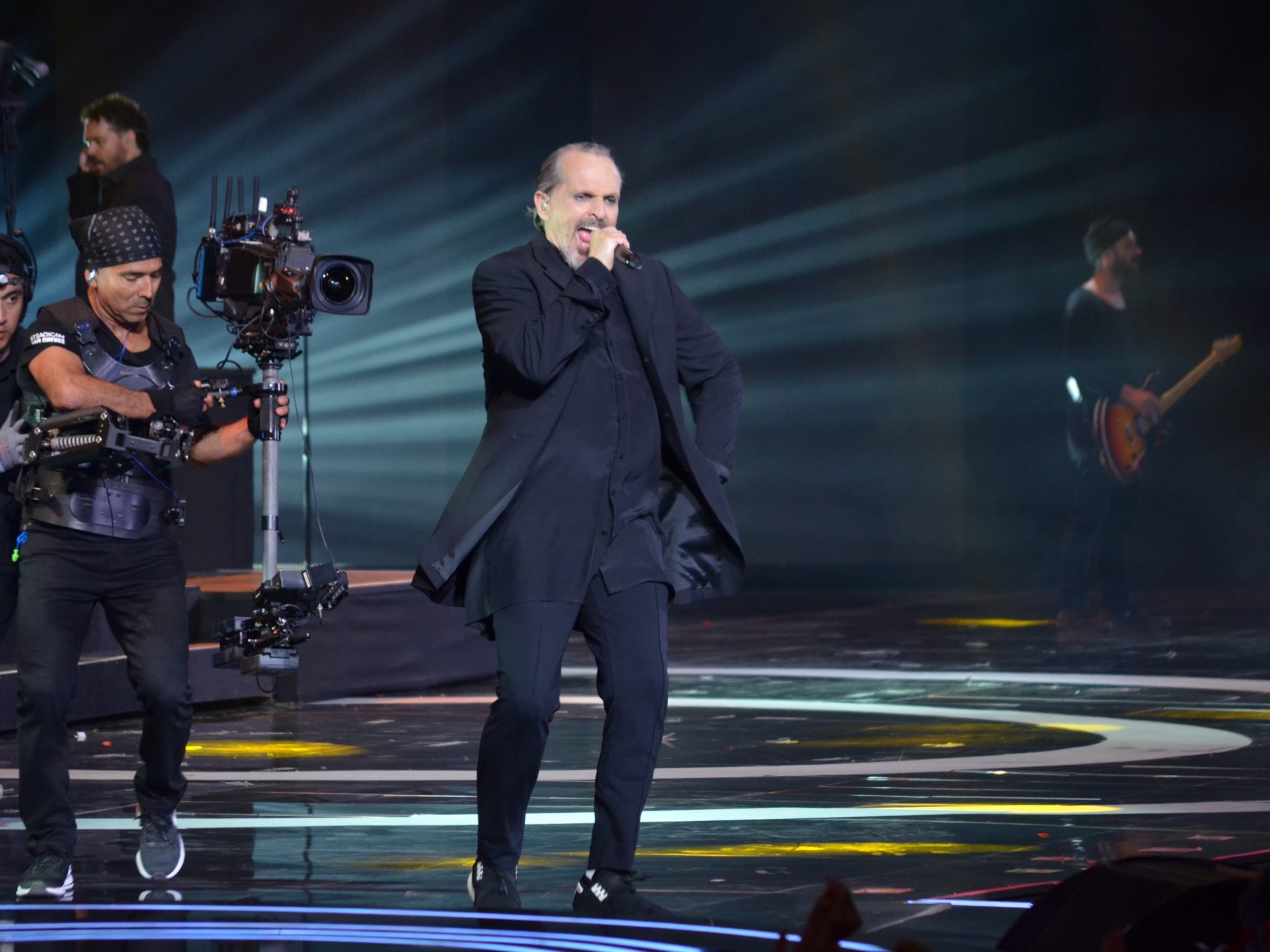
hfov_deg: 8.1
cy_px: 476
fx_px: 8987
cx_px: 593
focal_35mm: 245
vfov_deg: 6.1
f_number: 5
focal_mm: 150
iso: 1000
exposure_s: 1/160
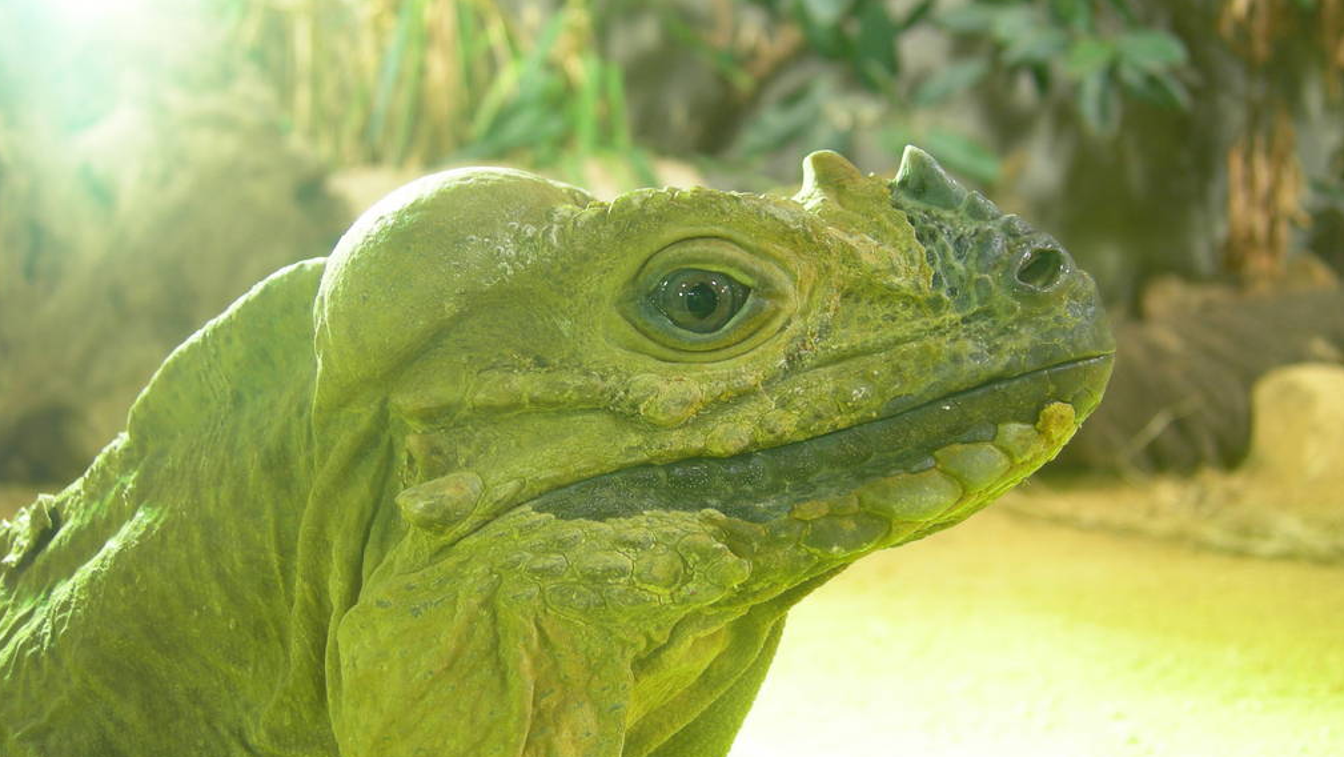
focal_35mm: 42
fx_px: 1497
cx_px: 669
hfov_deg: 48.3
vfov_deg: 28.3
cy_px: 317
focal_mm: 8
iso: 64
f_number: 2.8
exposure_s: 1/7.2
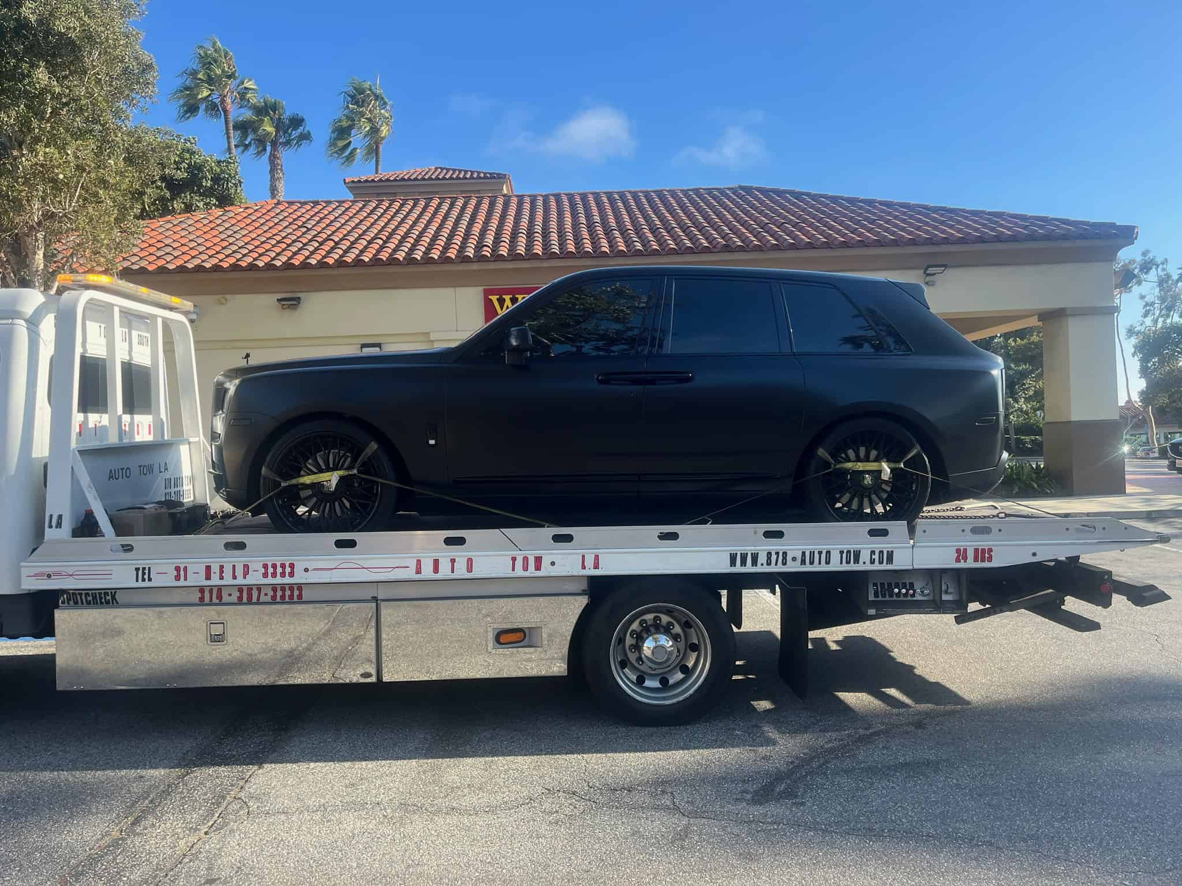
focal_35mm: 26
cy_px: 443
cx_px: 591
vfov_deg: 53.1
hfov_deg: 67.3
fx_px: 888
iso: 50
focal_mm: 5.1
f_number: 1.6
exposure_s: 1/1086
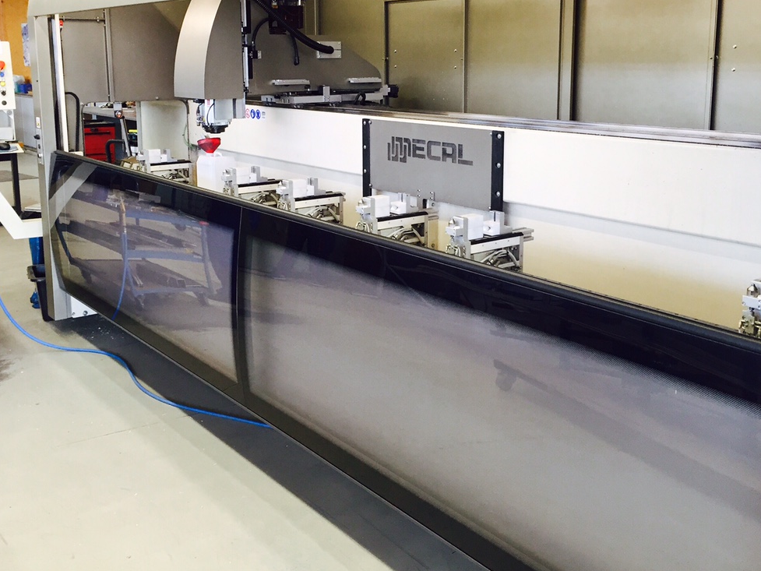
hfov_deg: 49.0
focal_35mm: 38
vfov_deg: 37.4
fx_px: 835
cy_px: 199
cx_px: 373
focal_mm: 4.15
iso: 40
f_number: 2.2
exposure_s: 1/30
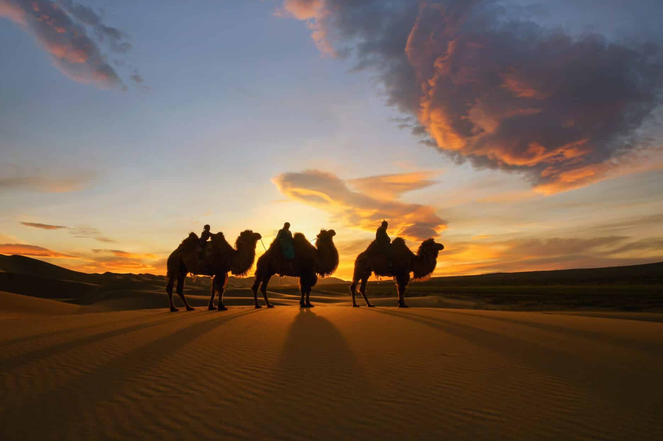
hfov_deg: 78.5
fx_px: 405
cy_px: 206
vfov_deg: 57.1
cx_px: 307
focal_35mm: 22
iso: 160
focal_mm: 20
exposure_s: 1/400
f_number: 16
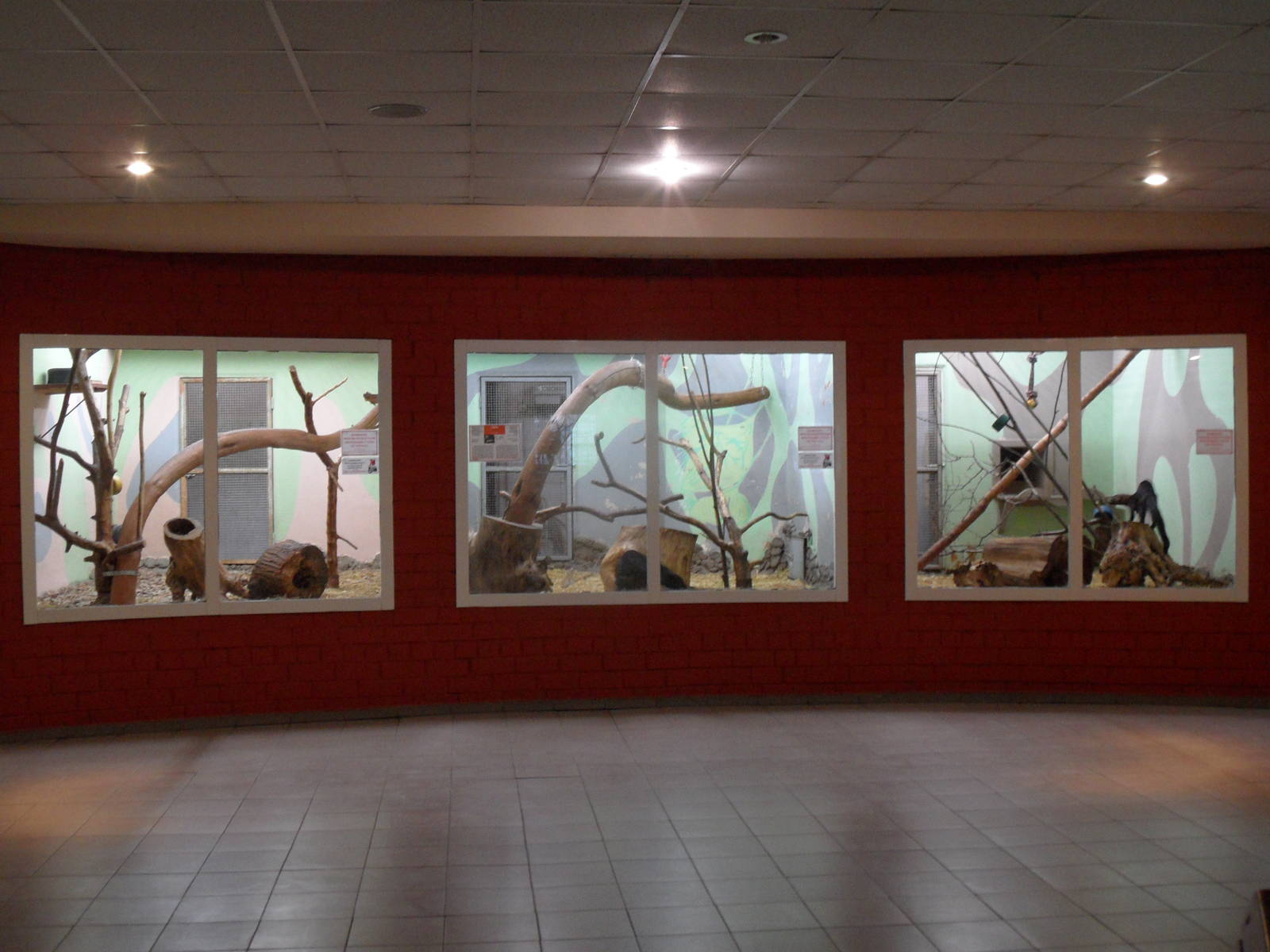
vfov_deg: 36.0
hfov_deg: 46.8
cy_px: 476
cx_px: 635
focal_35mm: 40
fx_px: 1468
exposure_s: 1/8
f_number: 3.6
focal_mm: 6.5
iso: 200
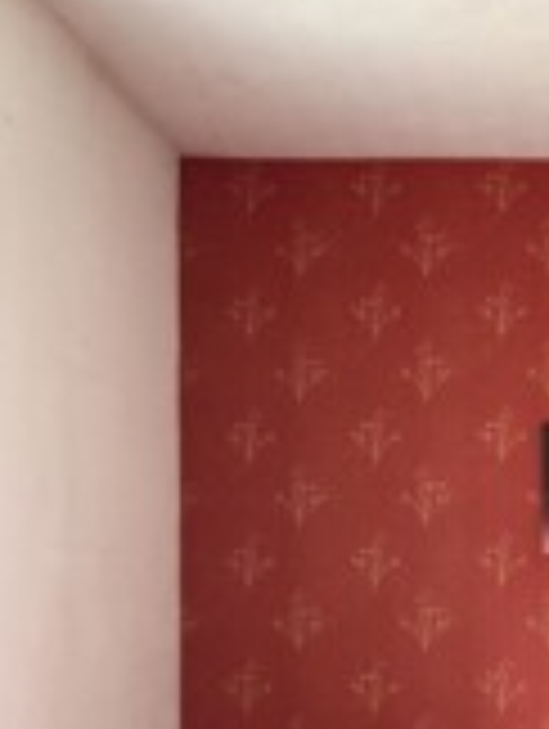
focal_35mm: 63
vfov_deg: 29.9
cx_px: 578
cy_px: 587
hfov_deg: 22.3
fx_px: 1329
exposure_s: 1/25
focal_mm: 4.15
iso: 250
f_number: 2.2
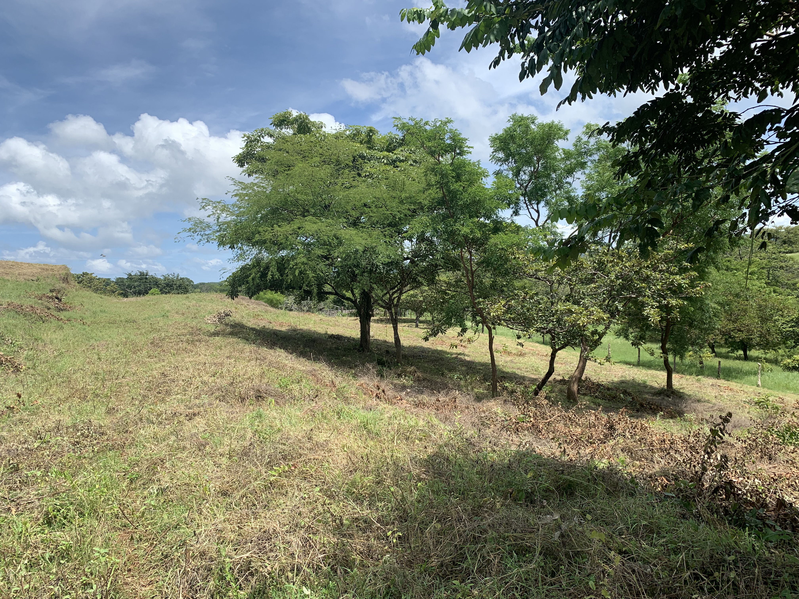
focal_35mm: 26
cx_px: 400
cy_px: 300
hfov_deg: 67.3
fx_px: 600
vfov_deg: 53.1
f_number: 1.8
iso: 25
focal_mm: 4.25
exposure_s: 1/1718
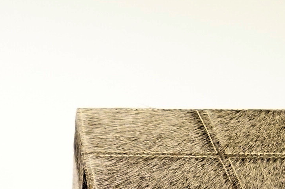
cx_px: -49
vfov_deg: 11.0
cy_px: 211
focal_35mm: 122
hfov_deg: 16.2
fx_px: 964
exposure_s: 1/60
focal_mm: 24
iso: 2500
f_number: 4
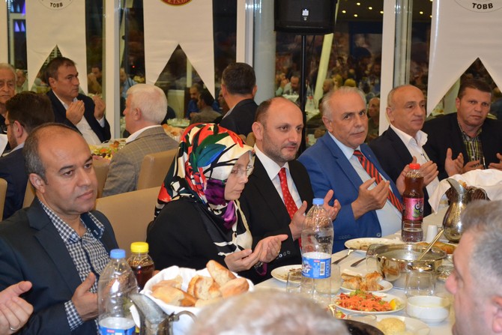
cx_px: 251
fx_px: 1004
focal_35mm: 72
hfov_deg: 28.1
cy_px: 168
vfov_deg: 18.9
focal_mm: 48
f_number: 5.3
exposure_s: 1/60
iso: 2500
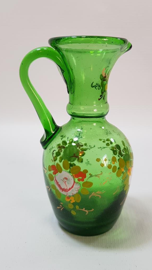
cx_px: 82
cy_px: 124
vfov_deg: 59.4
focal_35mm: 33
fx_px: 237
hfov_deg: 35.6
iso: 40
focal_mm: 4.3
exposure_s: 1/100
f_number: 1.7
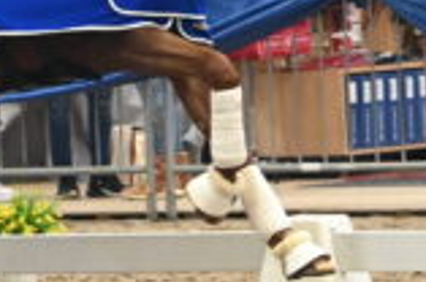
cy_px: -145
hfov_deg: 3.5
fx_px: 7015
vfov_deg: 2.3
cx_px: 65
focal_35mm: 594
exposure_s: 1/640
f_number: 7.1
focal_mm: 150
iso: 20000
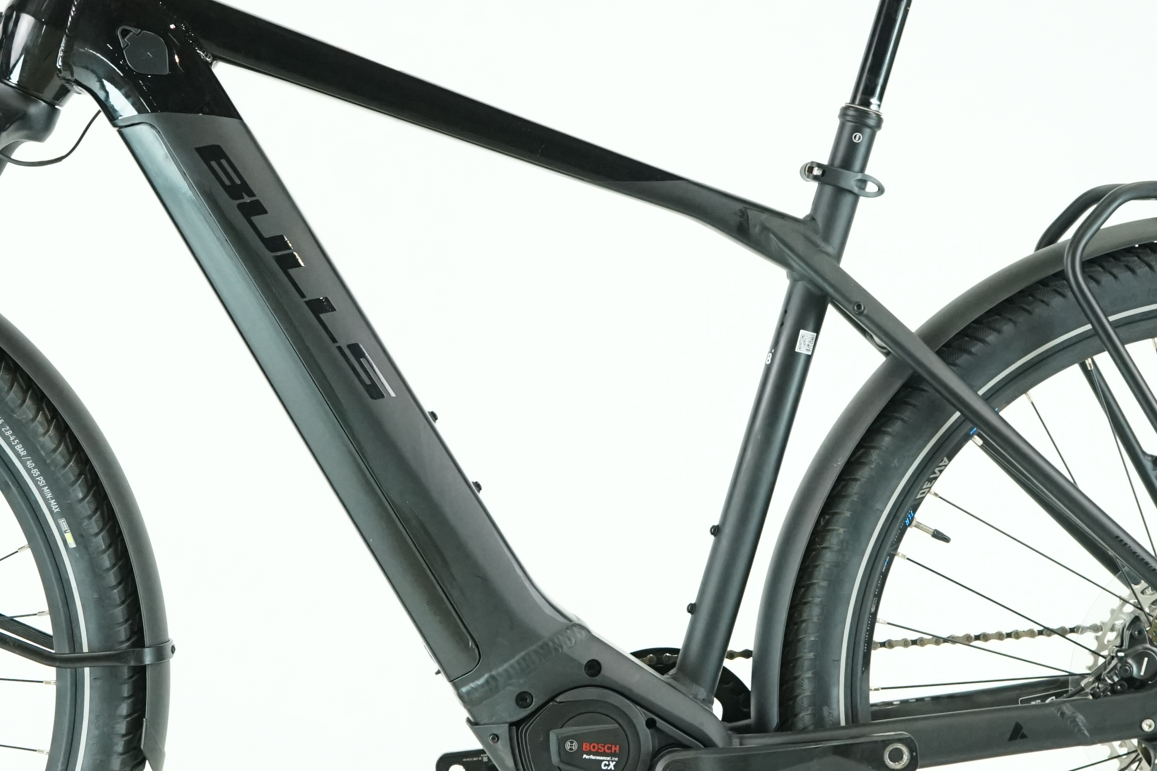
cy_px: 371
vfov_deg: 11.8
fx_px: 3728
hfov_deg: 17.6
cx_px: 462
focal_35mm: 116
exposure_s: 1/200
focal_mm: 54
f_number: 5
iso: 2500
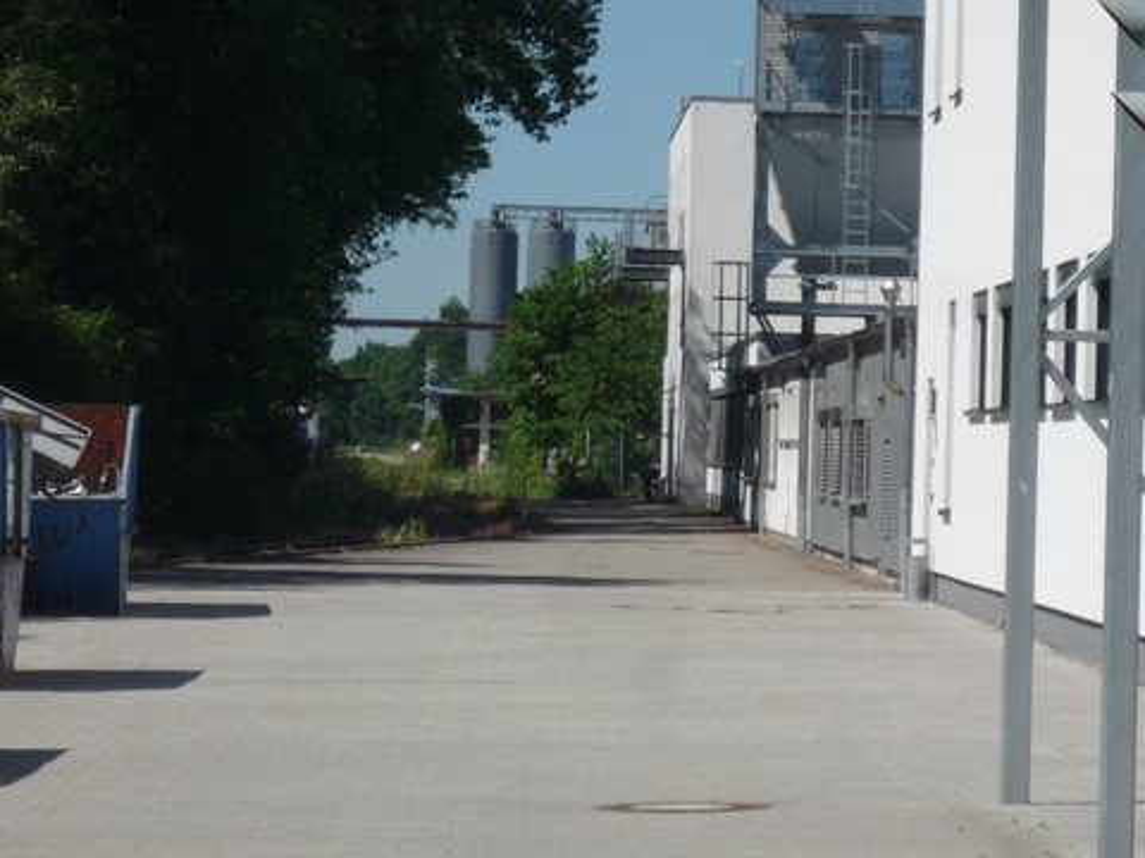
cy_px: 429
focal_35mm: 205
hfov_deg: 9.7
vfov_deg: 7.2
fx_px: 6781
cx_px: 572
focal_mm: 26
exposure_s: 1/640
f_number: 5.9
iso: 100
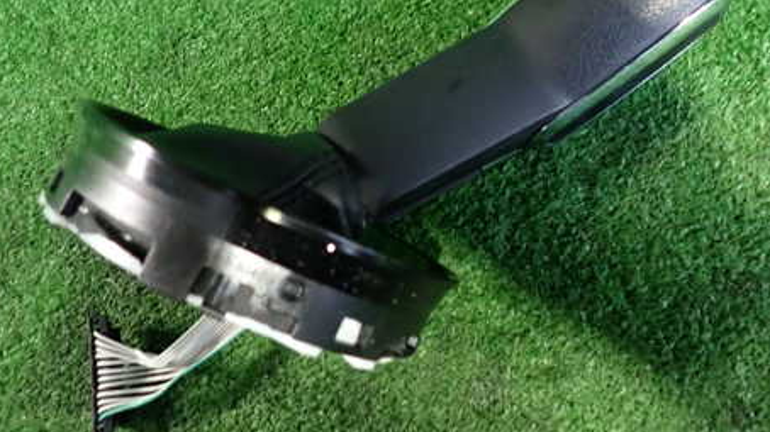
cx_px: 438
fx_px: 735
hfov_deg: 55.1
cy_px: 136
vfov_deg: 32.5
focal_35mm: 36
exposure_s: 1/30
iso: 640
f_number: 2
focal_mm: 4.5
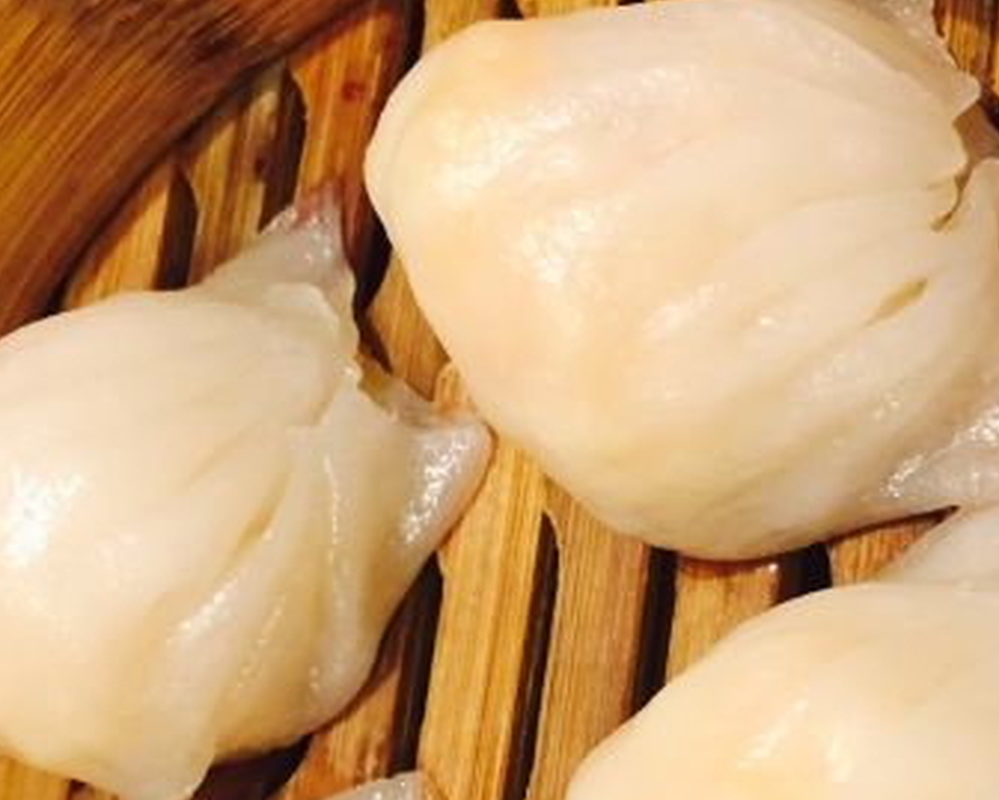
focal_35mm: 59
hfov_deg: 31.9
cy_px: 586
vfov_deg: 25.5
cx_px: 590
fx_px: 1745
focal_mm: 4.15
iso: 50
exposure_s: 1/30
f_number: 2.2
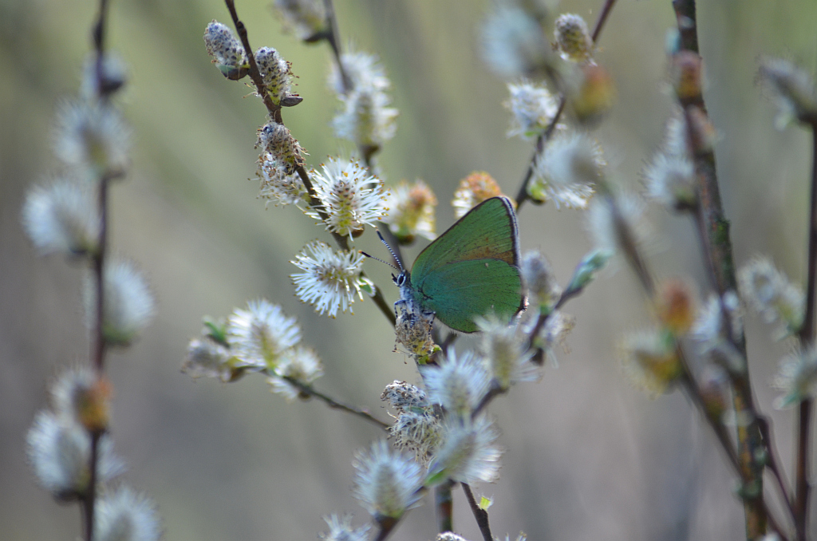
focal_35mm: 300
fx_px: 6794
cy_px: 270
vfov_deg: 4.6
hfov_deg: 6.9
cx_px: 408
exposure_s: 1/125
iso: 400
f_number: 7.1
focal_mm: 200
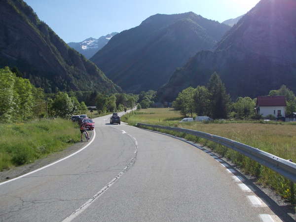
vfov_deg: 49.7
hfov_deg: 63.4
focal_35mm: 28
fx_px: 239
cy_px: 111
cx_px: 148
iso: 80
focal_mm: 4
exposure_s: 1/320
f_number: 5.4
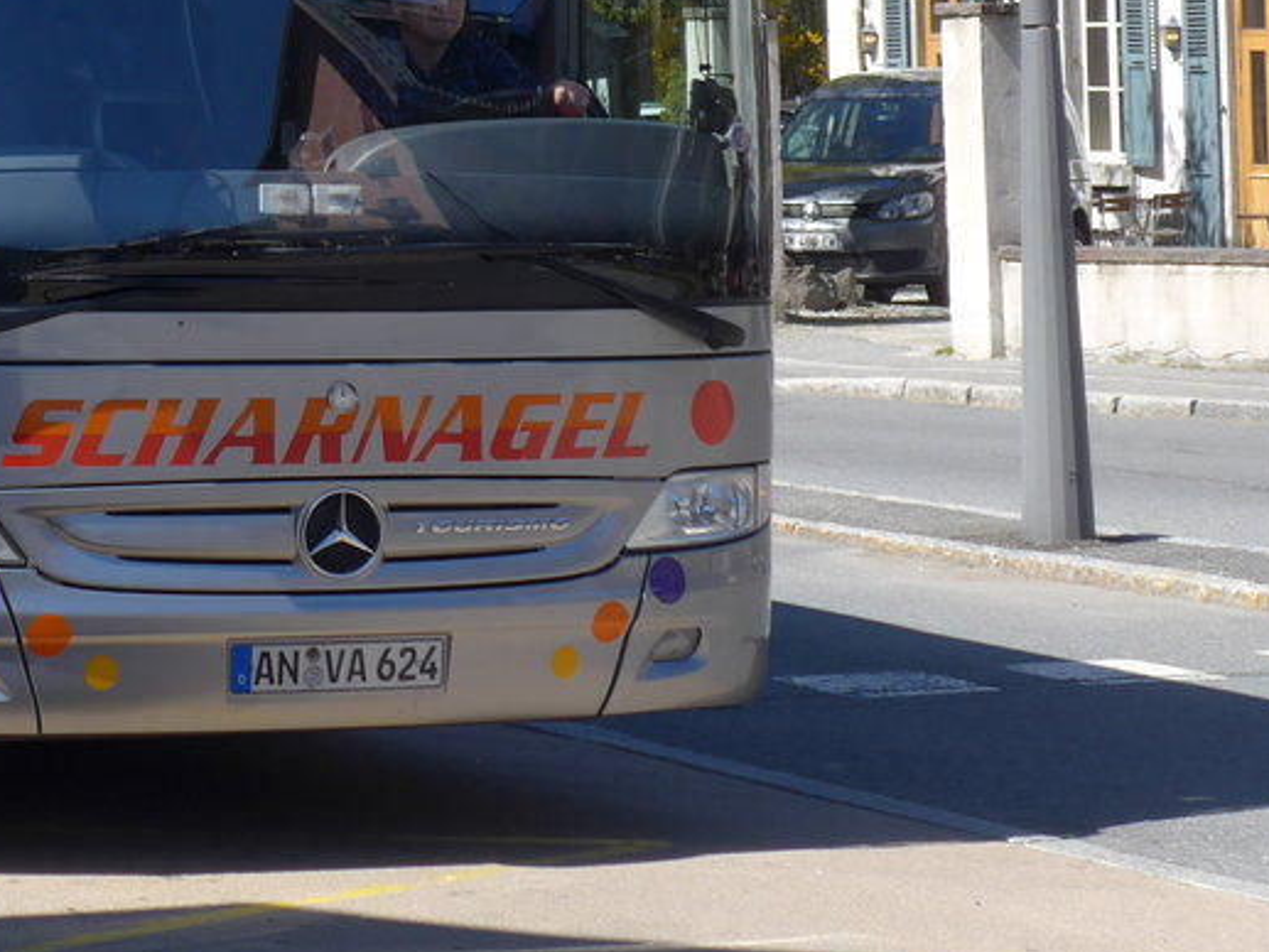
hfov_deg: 13.4
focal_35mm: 144
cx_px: -133
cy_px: -66
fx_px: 5280
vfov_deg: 10.2
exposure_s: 1/640
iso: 80
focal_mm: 12.7
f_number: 3.7
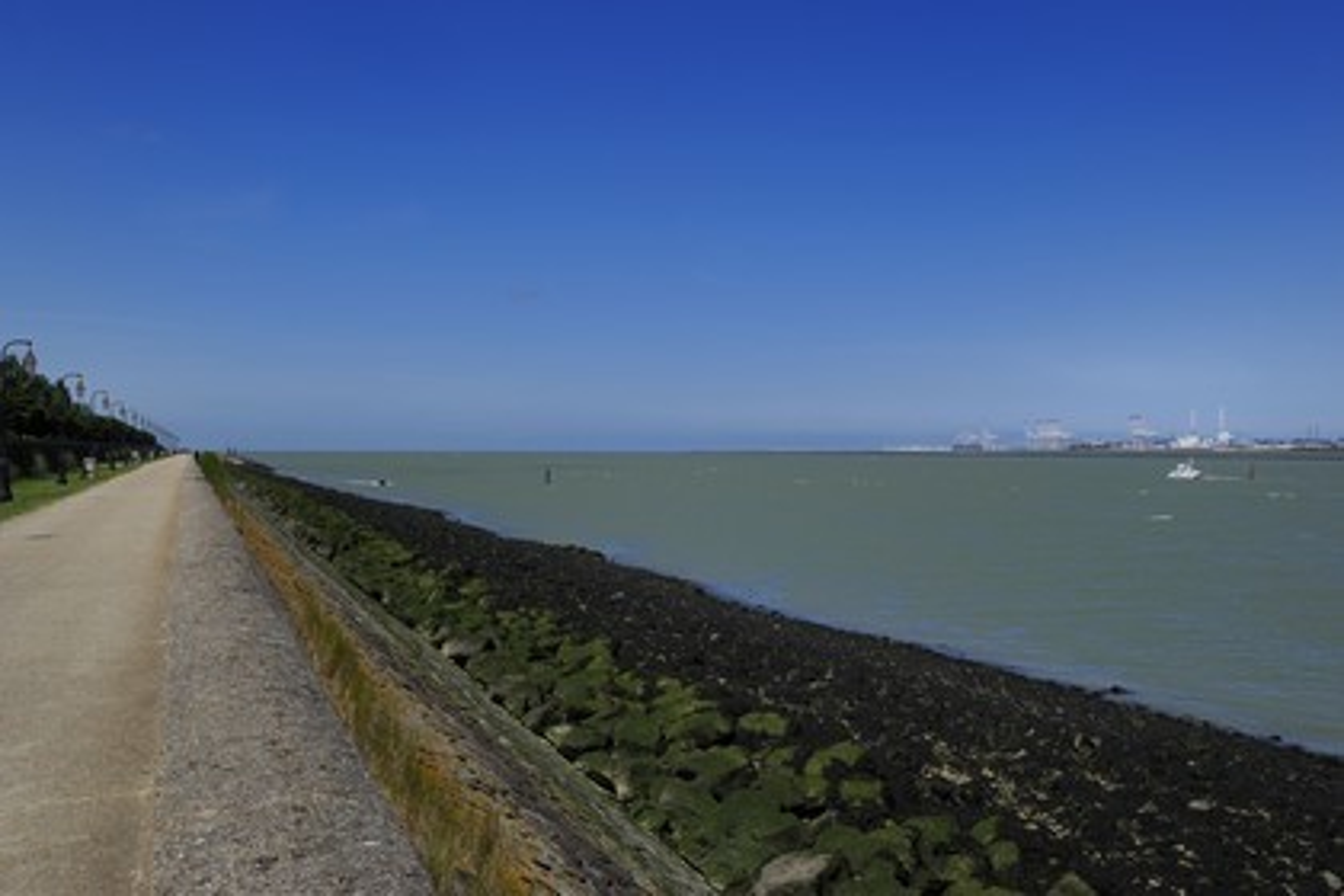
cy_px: 448
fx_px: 1419
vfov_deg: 35.1
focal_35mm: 38
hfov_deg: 50.7
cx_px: 672
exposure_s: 1/200
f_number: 16
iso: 200
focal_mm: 38
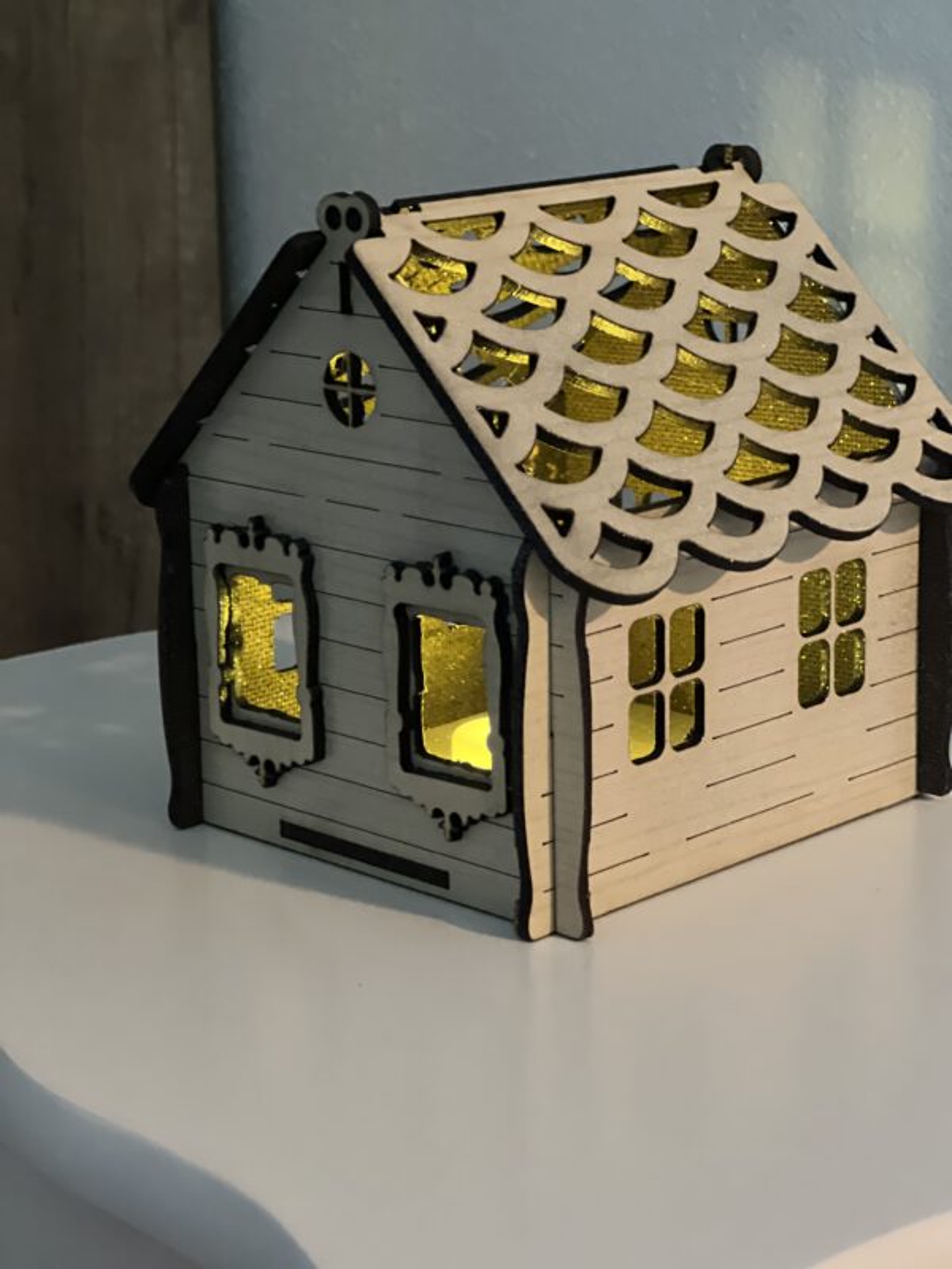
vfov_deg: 25.3
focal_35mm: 77
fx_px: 2824
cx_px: 476
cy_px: 634
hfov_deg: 19.1
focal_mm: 9
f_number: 2.8
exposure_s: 1/15
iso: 1250
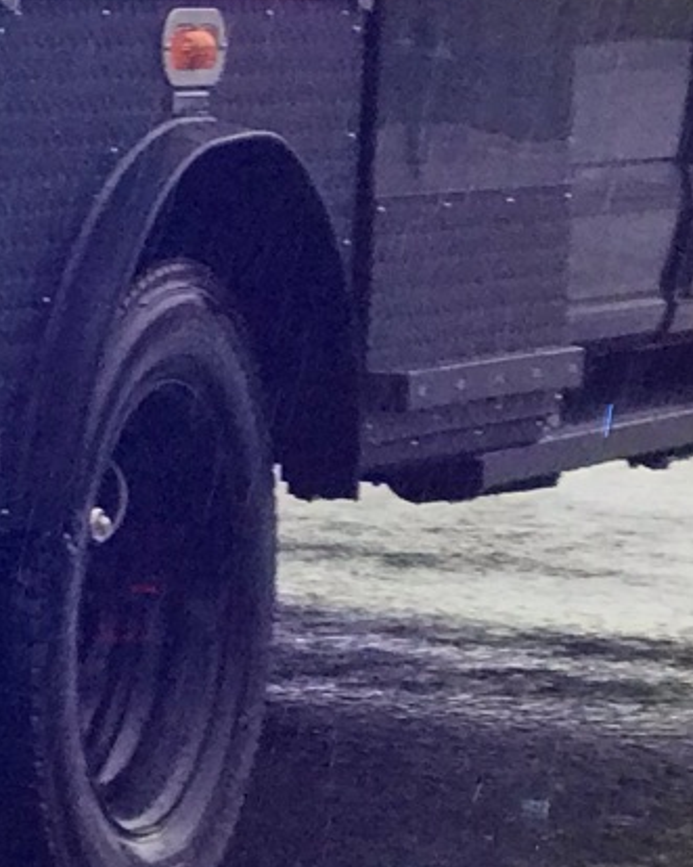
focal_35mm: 275
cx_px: -988
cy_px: -98
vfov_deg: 7.0
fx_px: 7053
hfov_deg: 5.4
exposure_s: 1/60
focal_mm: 6.6
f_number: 2.8
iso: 40
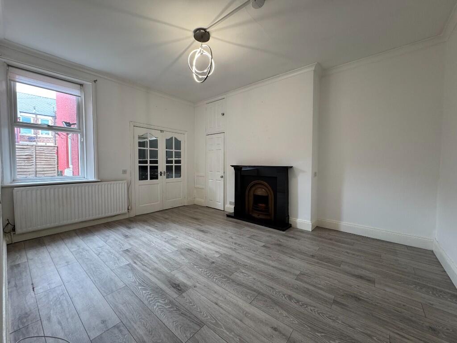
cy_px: 172
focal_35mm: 14
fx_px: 185
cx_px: 228
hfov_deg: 102.1
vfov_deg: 85.7
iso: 160
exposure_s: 1/100
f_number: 2.2
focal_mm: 2.22
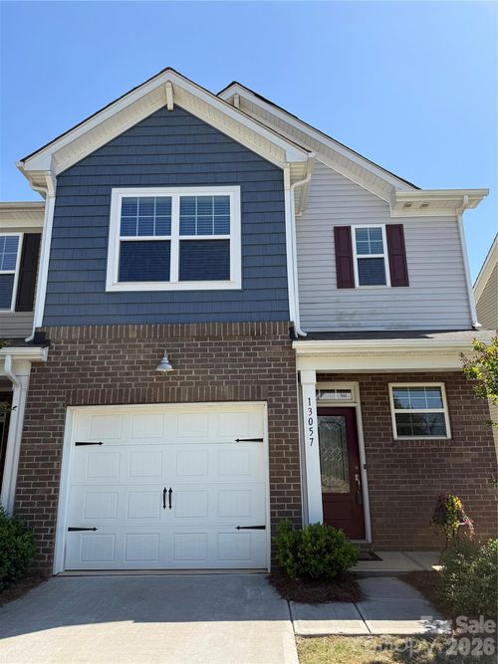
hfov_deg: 56.8
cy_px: 332
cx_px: 249
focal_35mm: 24
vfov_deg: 71.6
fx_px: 461
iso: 80
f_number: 1.78
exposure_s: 1/3279
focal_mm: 6.76
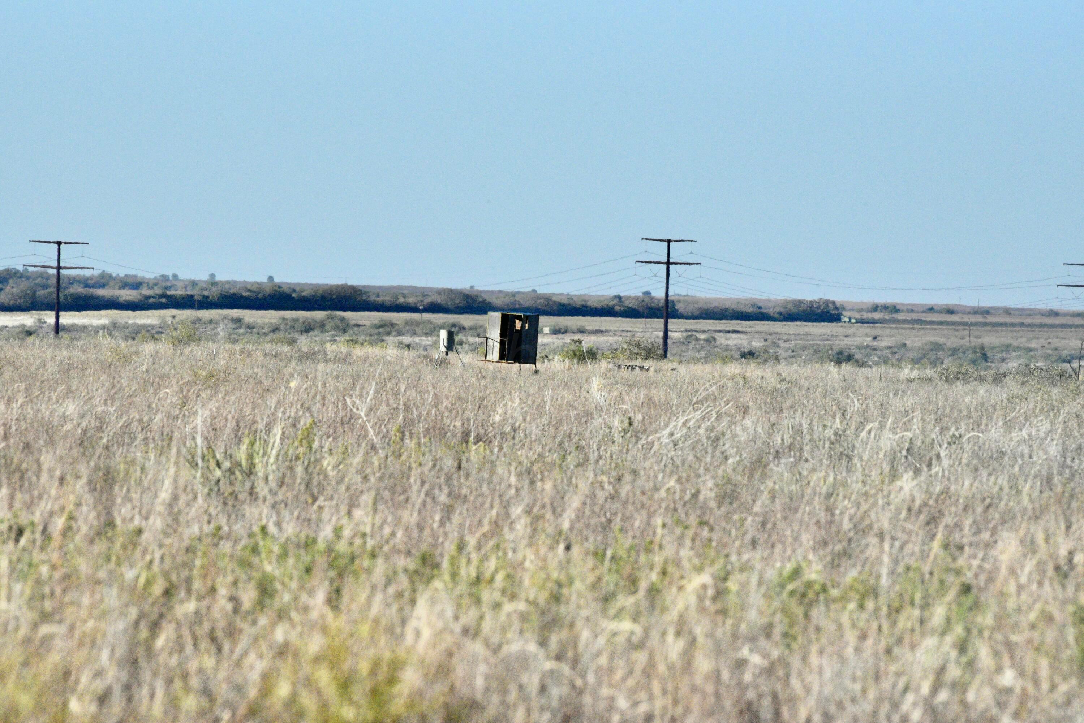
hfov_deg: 4.1
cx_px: 542
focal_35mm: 500
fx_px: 15059
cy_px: 362
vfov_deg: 2.8
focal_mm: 500
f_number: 18
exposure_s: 1/4000
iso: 6400
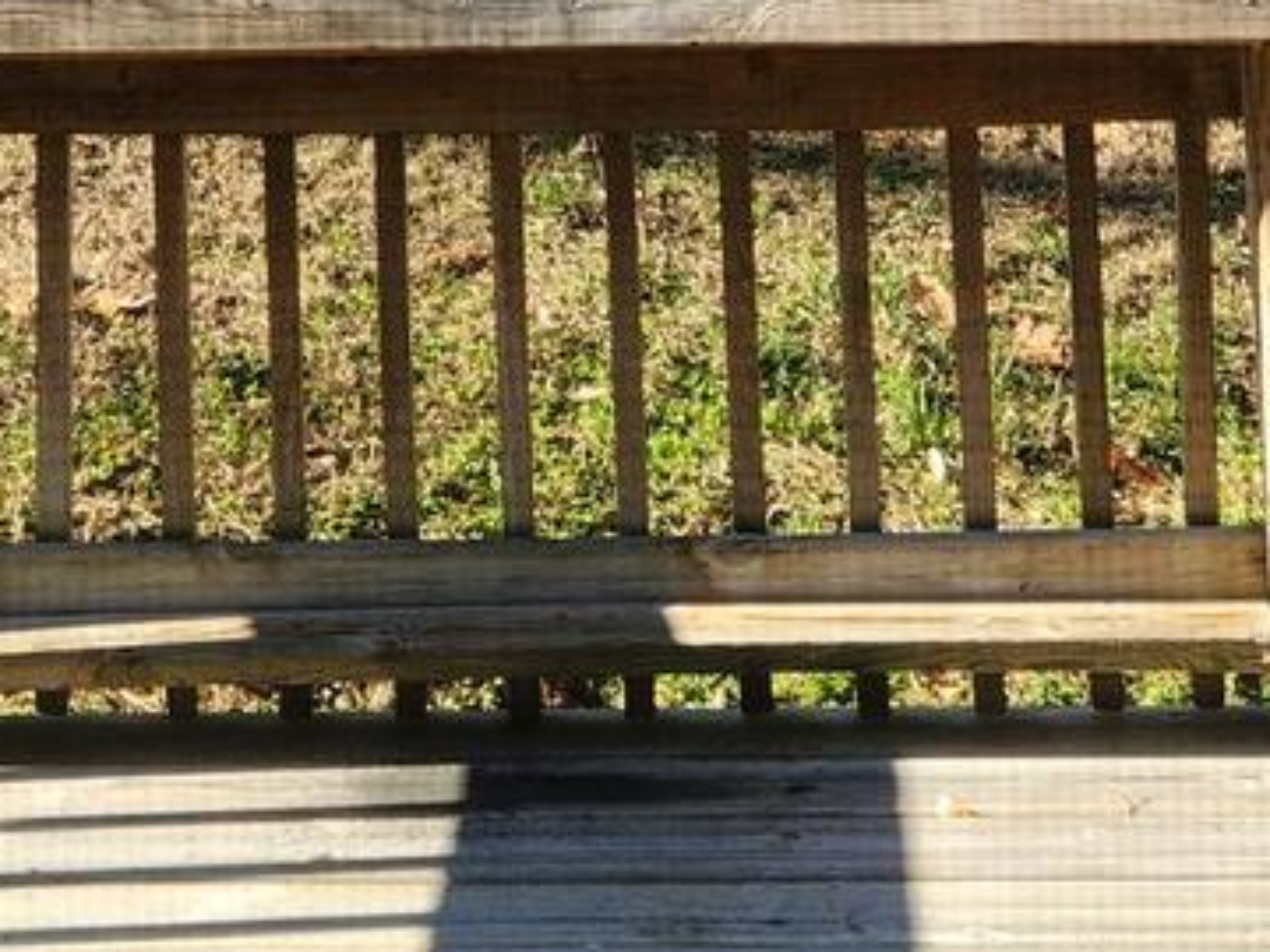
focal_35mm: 92
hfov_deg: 21.3
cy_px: -758
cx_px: 540
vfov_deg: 14.2
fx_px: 3375
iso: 20
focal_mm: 5.4
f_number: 1.8
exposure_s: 1/210
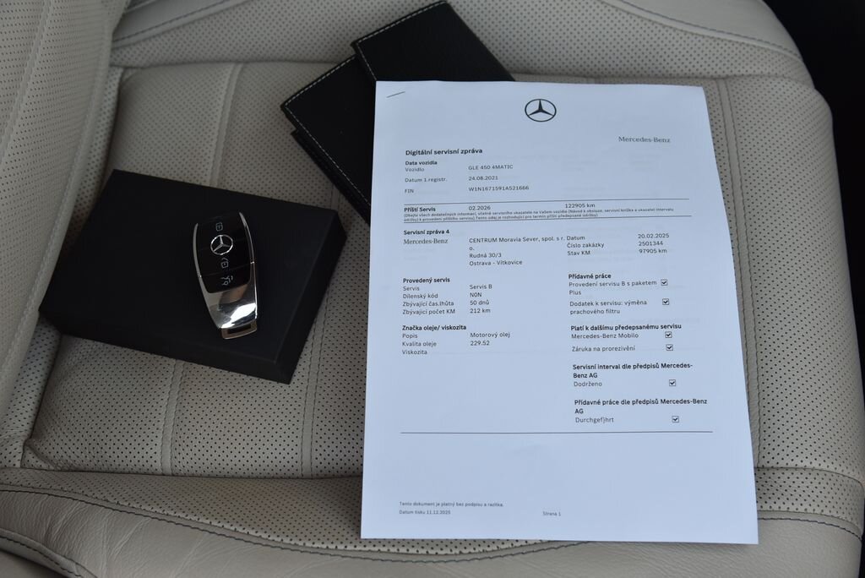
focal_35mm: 48
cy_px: 289
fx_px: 1154
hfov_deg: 41.1
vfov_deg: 28.1
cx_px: 432
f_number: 5.6
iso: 500
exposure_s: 1/100
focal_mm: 48
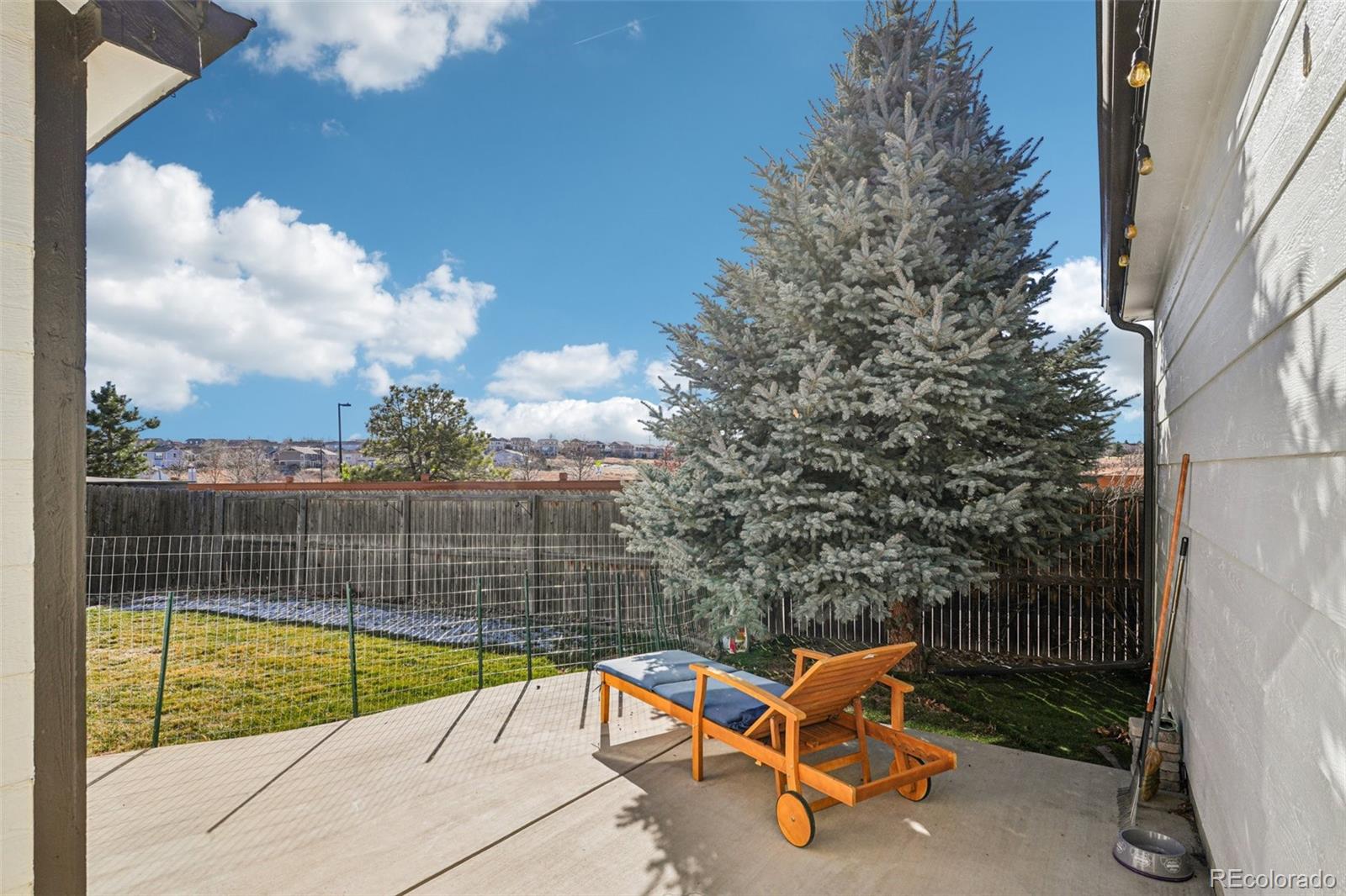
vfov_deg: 72.0
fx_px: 617
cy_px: 448
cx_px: 673
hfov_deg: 95.0
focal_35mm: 16
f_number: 8
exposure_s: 1/500
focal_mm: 11
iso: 100
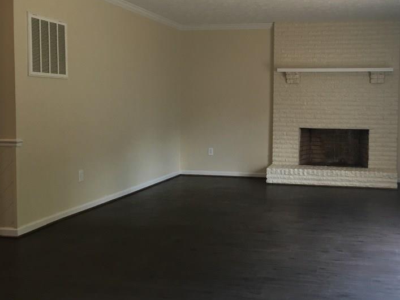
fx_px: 474
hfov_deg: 44.8
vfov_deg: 35.1
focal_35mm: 41
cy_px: 139
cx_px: 278
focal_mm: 4.15
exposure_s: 1/15
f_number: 2.2
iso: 32
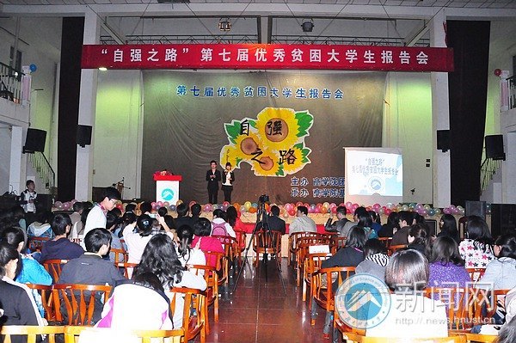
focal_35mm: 27
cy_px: 172
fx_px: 387
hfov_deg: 67.4
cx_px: 258
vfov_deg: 47.9
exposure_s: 1/60
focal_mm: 18
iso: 3200
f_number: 3.5
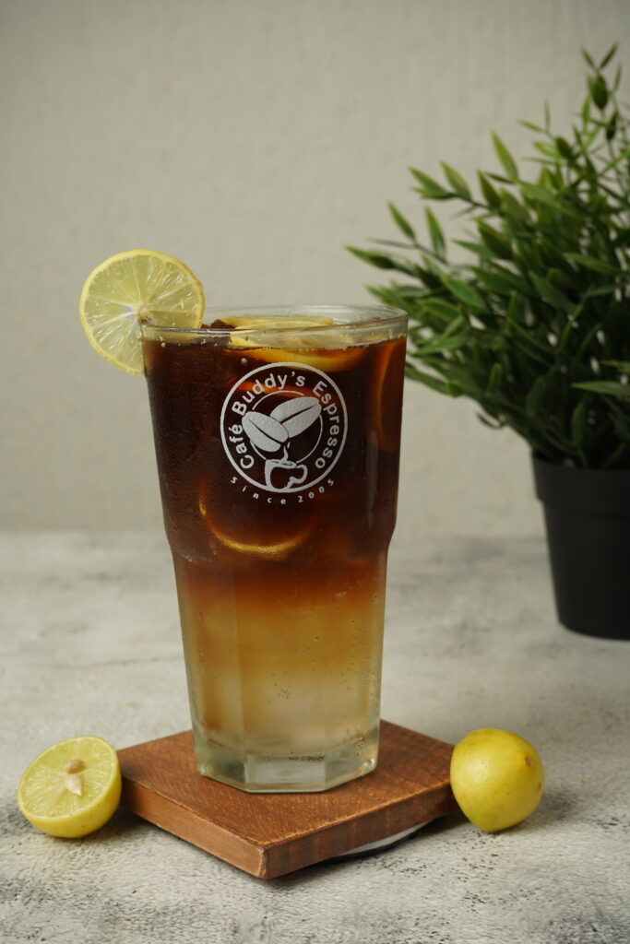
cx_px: 315
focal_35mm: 58
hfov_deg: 23.4
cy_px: 472
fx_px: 1522
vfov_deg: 34.5
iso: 500
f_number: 10
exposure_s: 1/200
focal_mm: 58
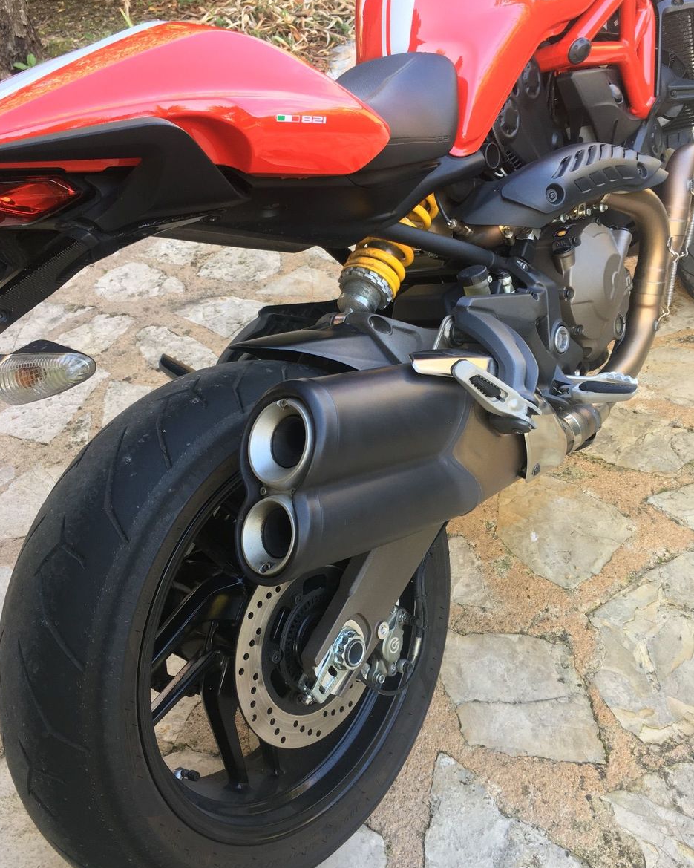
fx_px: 796
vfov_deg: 57.2
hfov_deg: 47.1
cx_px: 338
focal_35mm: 31
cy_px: 436
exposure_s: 1/50
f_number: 2.2
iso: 32
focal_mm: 4.15
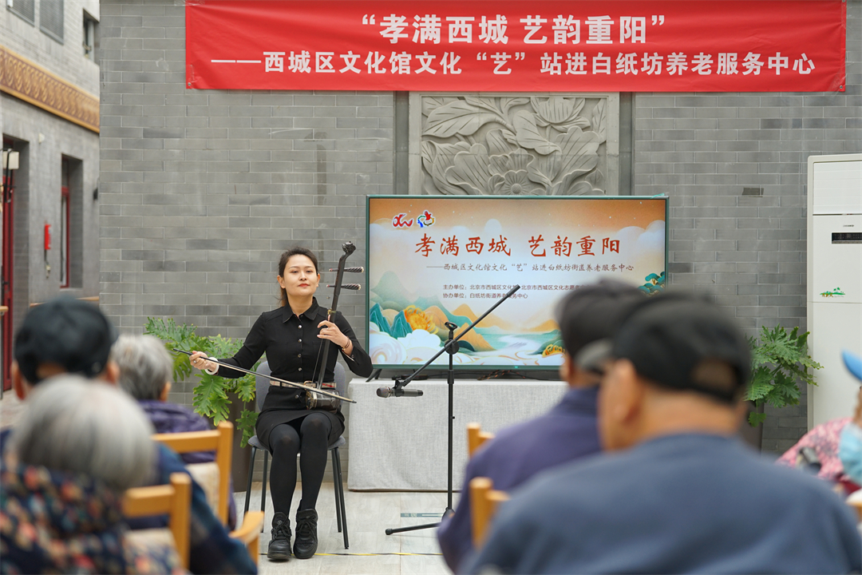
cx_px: 431
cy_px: 288
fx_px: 1891
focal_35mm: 79
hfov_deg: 25.7
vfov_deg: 17.3
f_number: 2.8
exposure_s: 1/320
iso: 400
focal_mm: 79
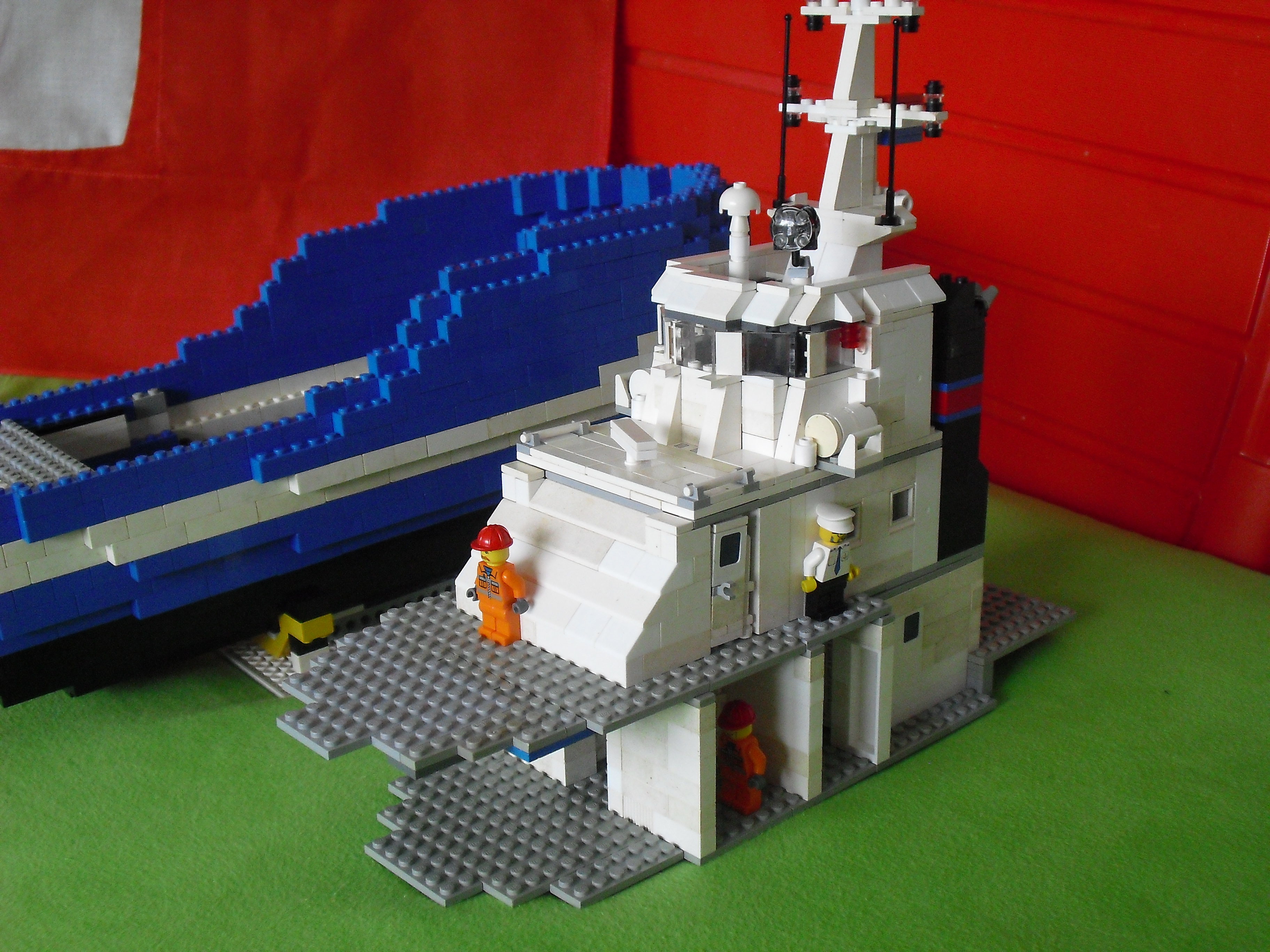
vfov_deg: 32.9
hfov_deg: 42.9
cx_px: 635
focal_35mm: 44
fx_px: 1614
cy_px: 476
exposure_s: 1/100
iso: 400
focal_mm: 7.7
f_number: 3.4
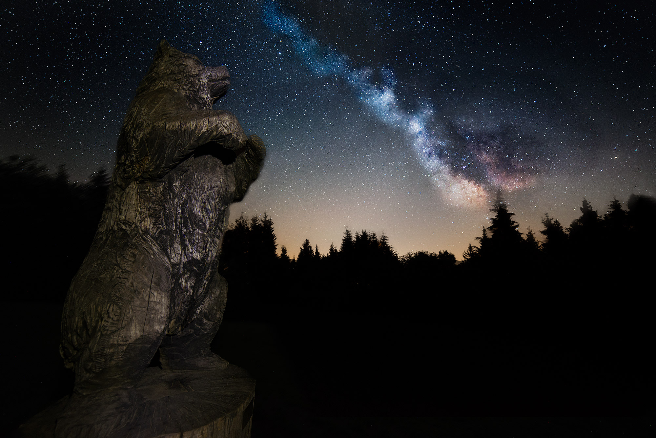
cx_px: 328
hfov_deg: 104.2
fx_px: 255
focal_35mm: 14
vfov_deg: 81.3
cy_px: 219
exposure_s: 208
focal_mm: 14
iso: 500
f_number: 3.5
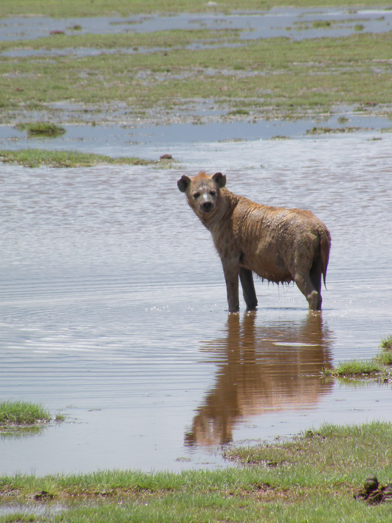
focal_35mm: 550
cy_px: 262
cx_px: 223
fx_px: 8304
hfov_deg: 2.7
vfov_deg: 3.6
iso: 64
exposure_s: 1/450
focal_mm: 72.9
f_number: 6.3
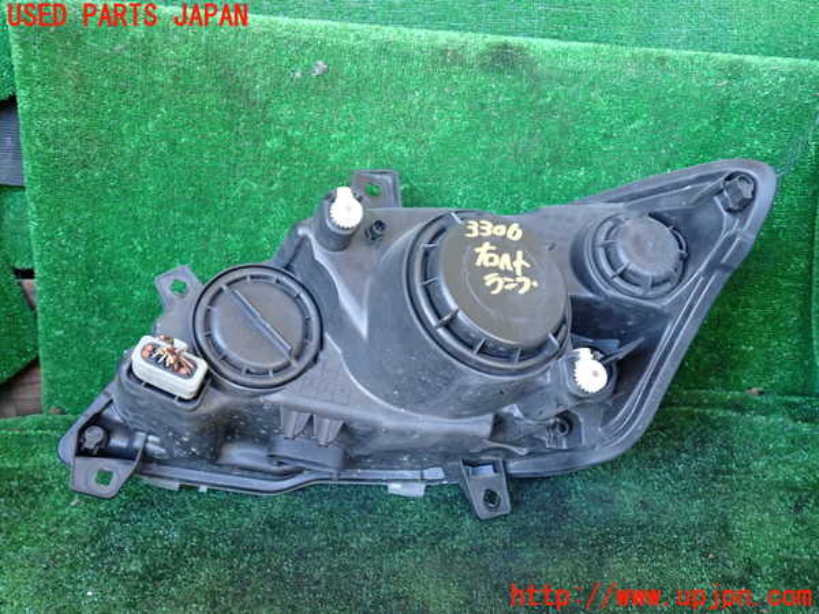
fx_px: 710
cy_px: 307
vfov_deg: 46.8
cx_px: 410
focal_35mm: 30
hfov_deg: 60.0
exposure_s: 1/30
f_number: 2.3
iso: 320
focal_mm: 5.4
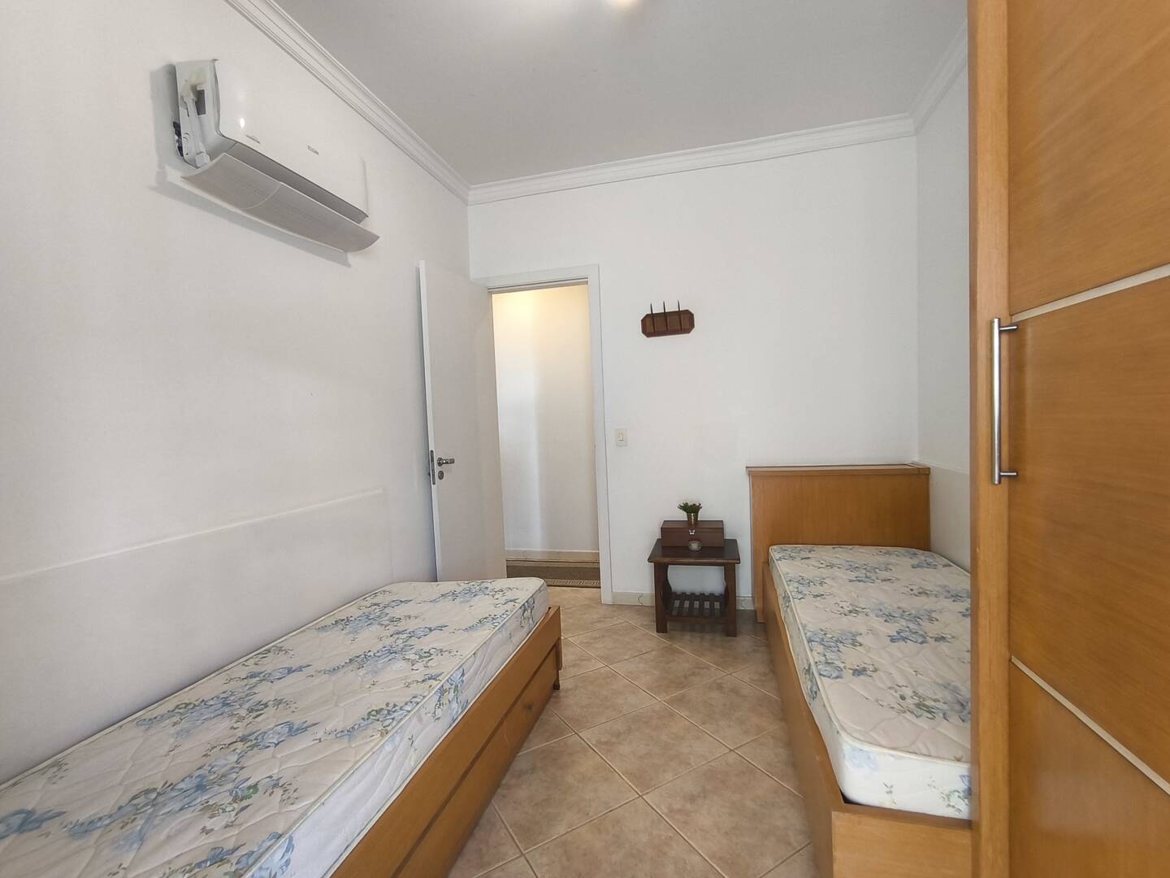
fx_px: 541
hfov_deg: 94.5
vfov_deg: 78.1
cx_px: 585
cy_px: 439
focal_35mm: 16
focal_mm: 1.65
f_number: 2.2
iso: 160
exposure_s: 1/30
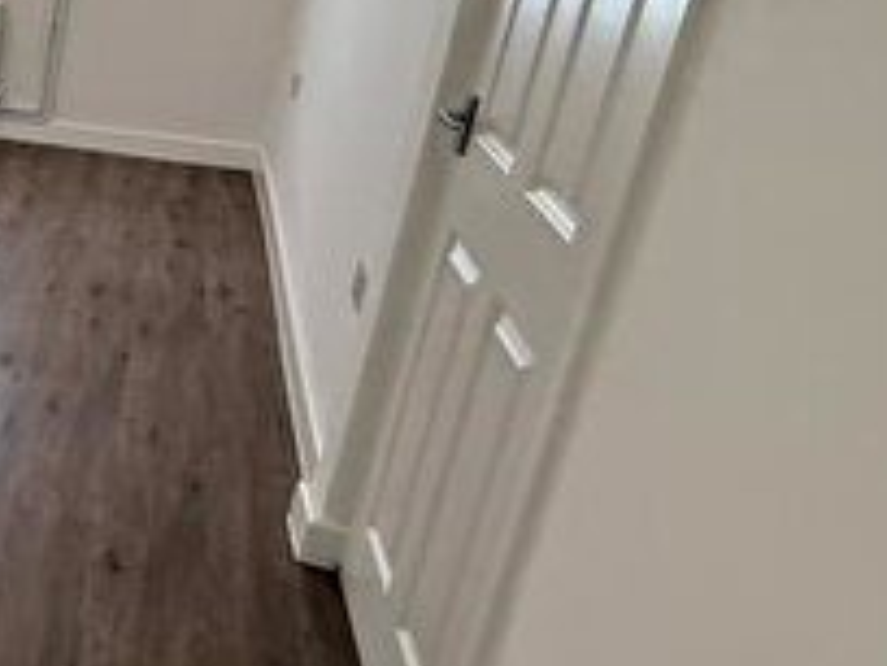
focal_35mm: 48
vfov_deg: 30.0
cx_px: -522
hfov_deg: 25.9
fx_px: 1230
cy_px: 207
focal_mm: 2.22
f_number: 2.2
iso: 250
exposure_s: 1/100
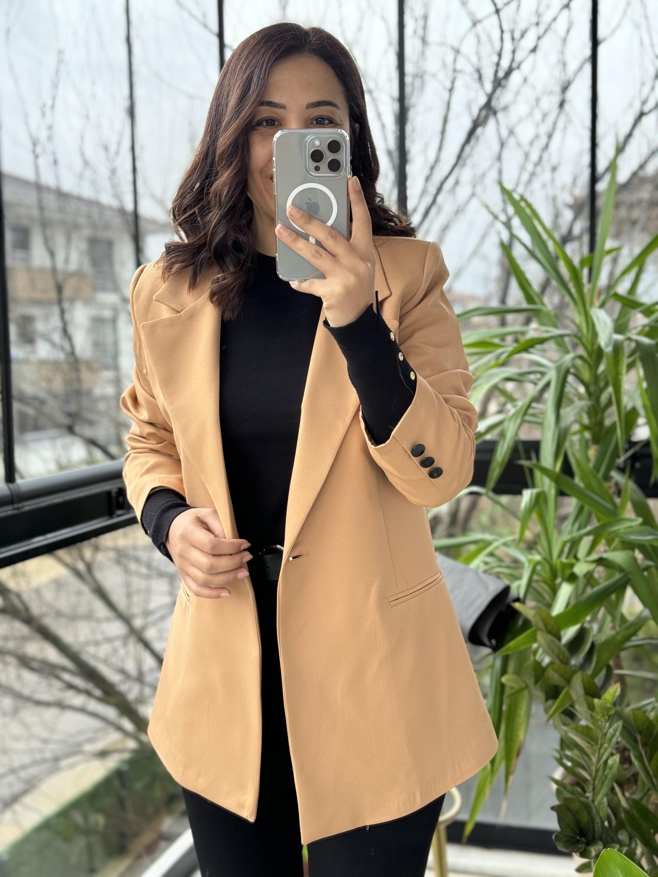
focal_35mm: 48
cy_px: 438
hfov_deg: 30.3
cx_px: 329
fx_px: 1217
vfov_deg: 39.7
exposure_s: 1/60
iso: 100
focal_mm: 6.86
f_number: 1.78
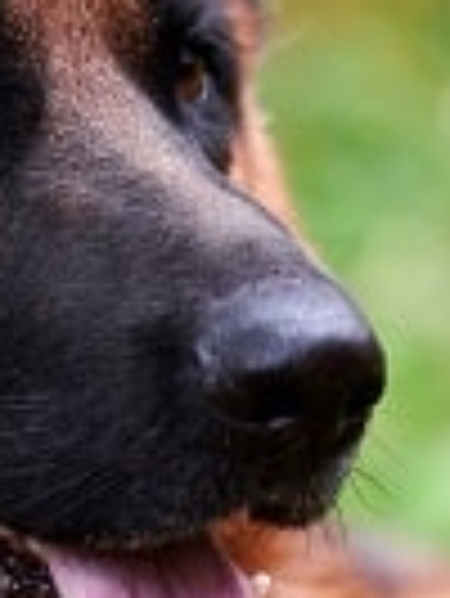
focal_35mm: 606
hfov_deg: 2.5
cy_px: 135
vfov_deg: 3.3
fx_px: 10487
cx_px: 392
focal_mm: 140
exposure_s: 1/400
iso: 800
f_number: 2.8
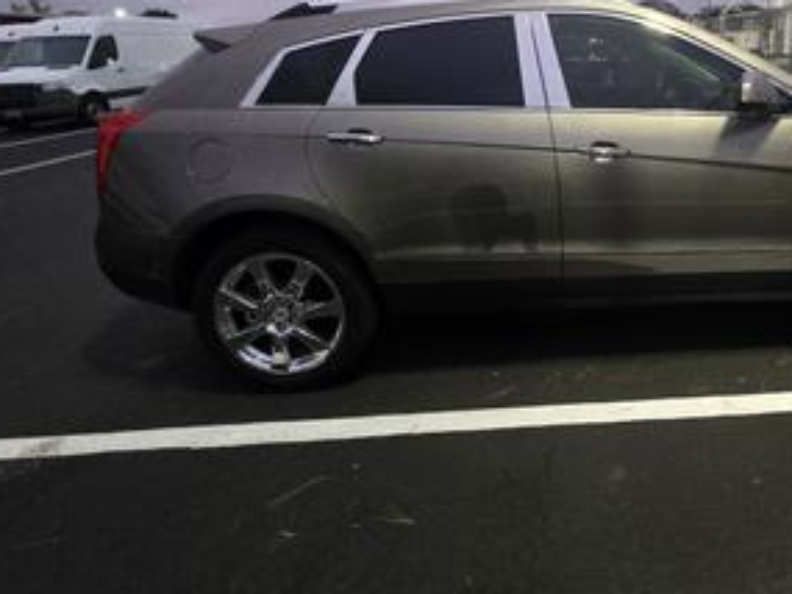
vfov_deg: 57.3
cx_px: 575
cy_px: 186
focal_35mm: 23
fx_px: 526
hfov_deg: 69.9
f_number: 2.2
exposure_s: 1/60
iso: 1250
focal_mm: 2.2
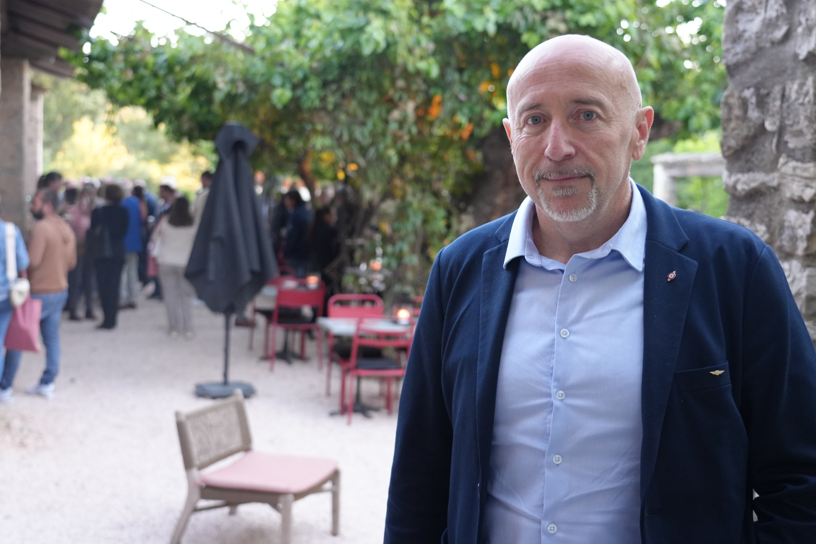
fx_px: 952
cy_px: 251
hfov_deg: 46.4
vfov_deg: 31.9
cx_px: 435
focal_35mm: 42
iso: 2000
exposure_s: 1/160
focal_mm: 36
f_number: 4
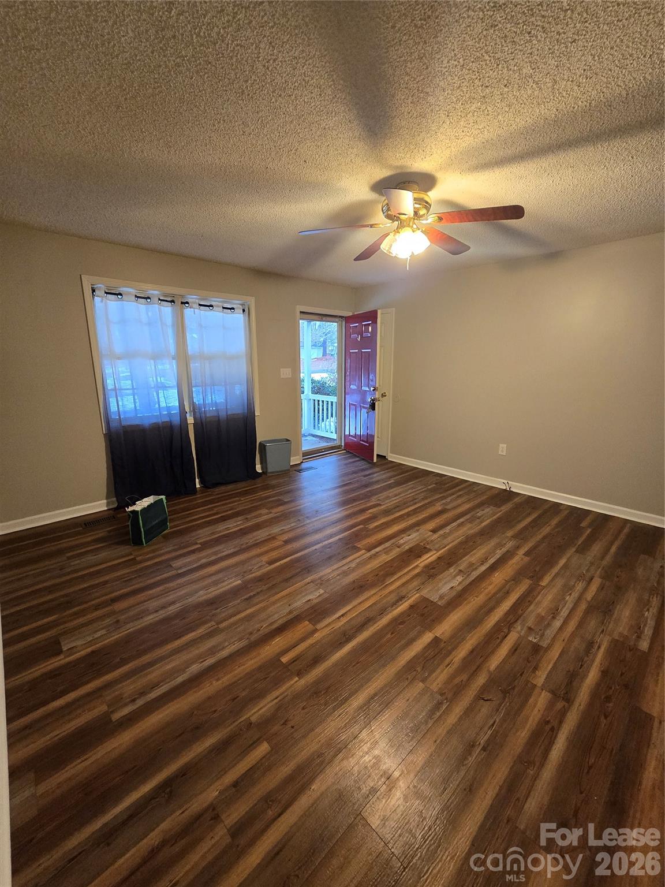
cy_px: 444
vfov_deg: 106.2
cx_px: 332
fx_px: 333
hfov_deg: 89.9
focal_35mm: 13
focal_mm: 2.2
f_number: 2.2
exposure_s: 1/60
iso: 500
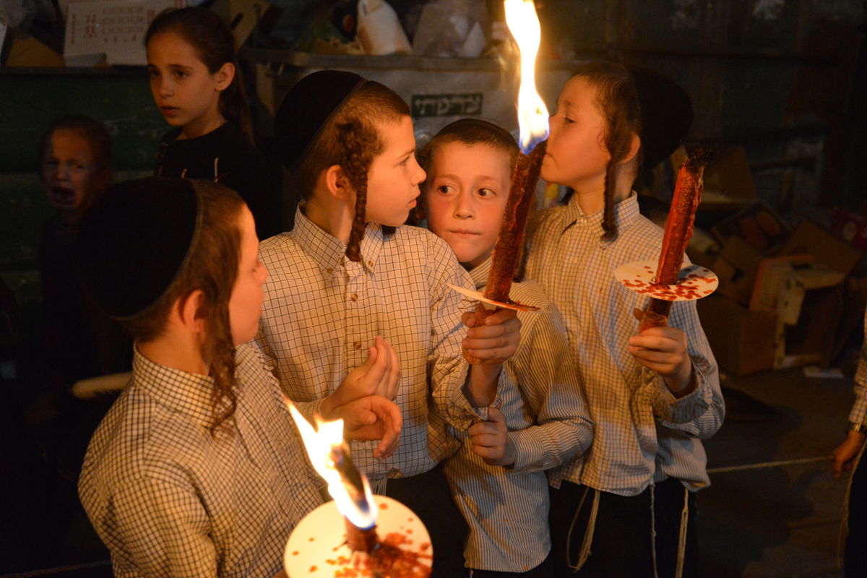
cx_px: 434
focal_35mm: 44
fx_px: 1060
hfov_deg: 44.5
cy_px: 289
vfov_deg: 30.5
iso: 4000
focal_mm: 44
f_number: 4.5
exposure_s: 1/60
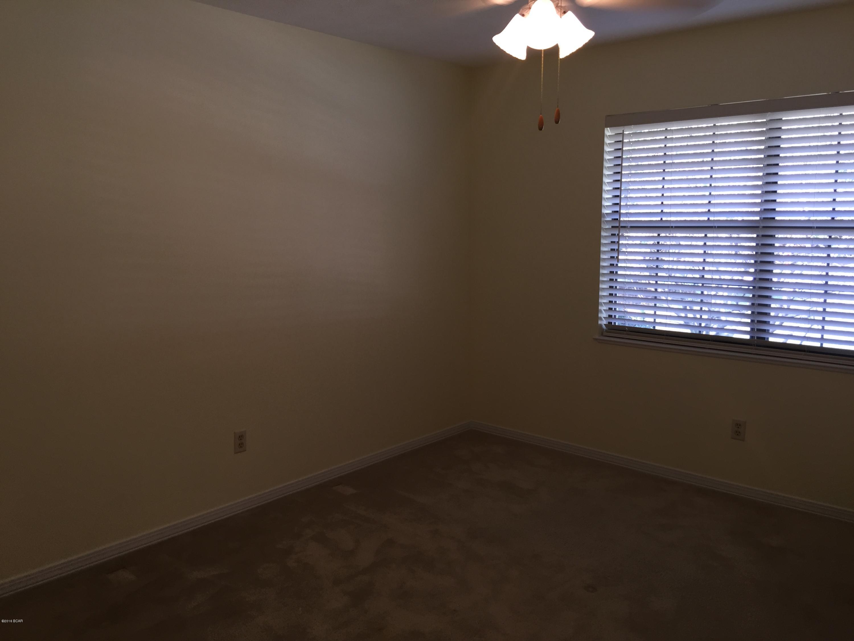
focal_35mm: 29
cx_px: 427
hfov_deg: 61.7
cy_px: 320
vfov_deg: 48.2
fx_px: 715
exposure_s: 1/30
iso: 32
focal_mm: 4.15
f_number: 2.2
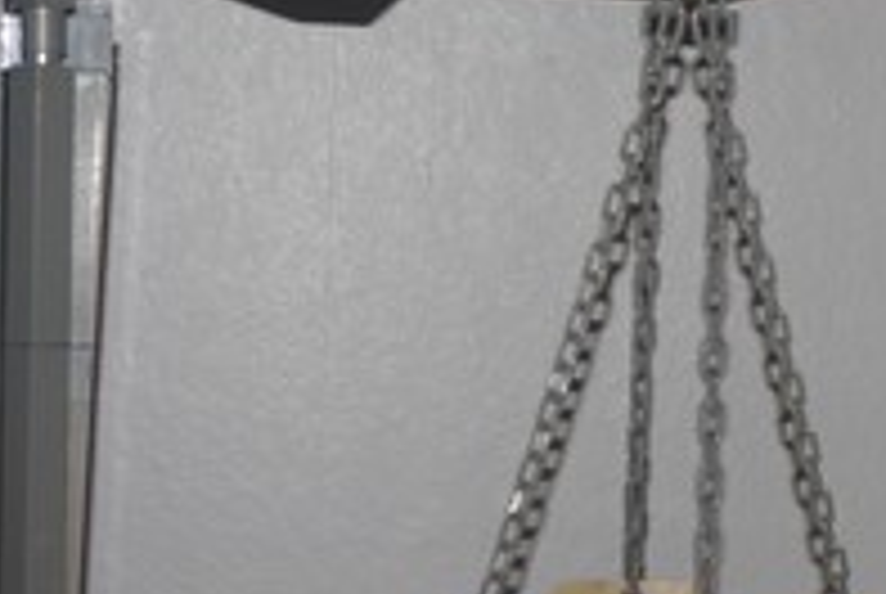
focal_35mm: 122
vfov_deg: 11.3
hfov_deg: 16.6
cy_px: 369
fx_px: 3007
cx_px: 720
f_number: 6.7
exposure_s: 1/60
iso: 400
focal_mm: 40
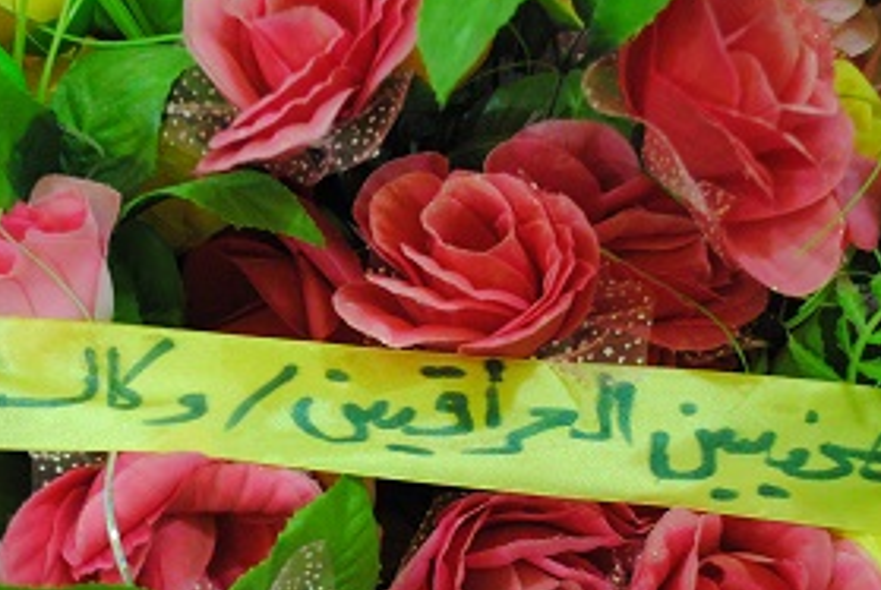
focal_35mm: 75
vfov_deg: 18.2
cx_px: 330
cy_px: 415
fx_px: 1838
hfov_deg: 26.9
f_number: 4
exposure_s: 1/30
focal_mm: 24
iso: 900
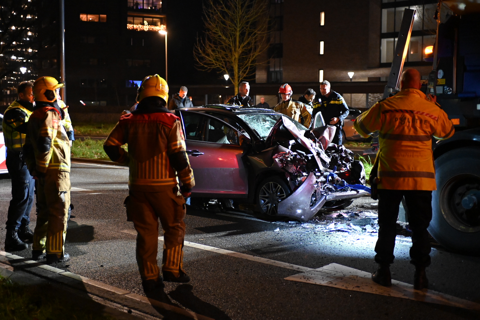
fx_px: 667
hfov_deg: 39.6
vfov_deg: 27.0
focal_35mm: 50
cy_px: 160
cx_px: 240
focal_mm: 50
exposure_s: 1/100
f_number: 2.8
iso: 8000
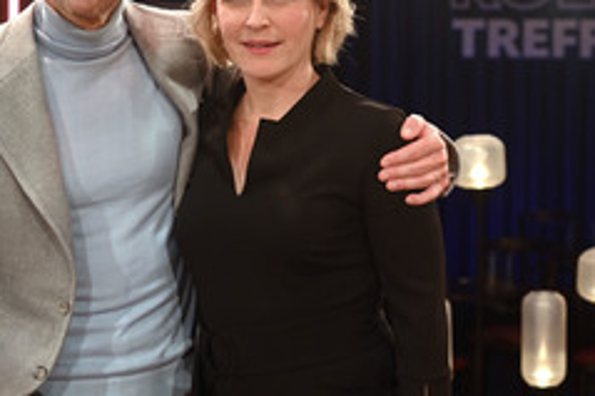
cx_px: 375
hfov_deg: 19.6
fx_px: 1718
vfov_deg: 13.1
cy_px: 152
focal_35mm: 104
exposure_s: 1/200
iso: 2000
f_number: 3.5
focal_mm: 55
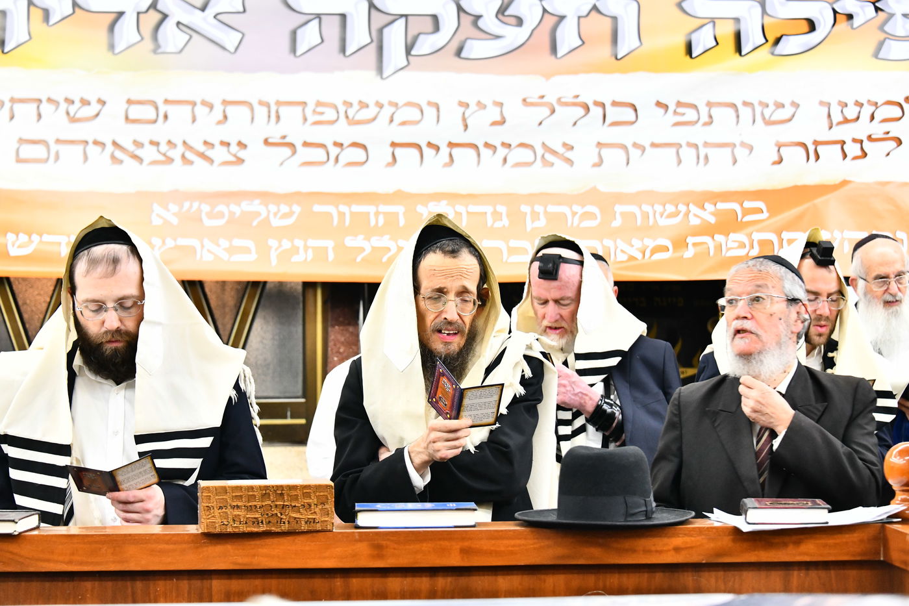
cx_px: 454
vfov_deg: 18.9
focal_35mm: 72
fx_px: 1818
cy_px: 303
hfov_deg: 28.1
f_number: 5.6
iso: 4000
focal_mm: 72
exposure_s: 1/125
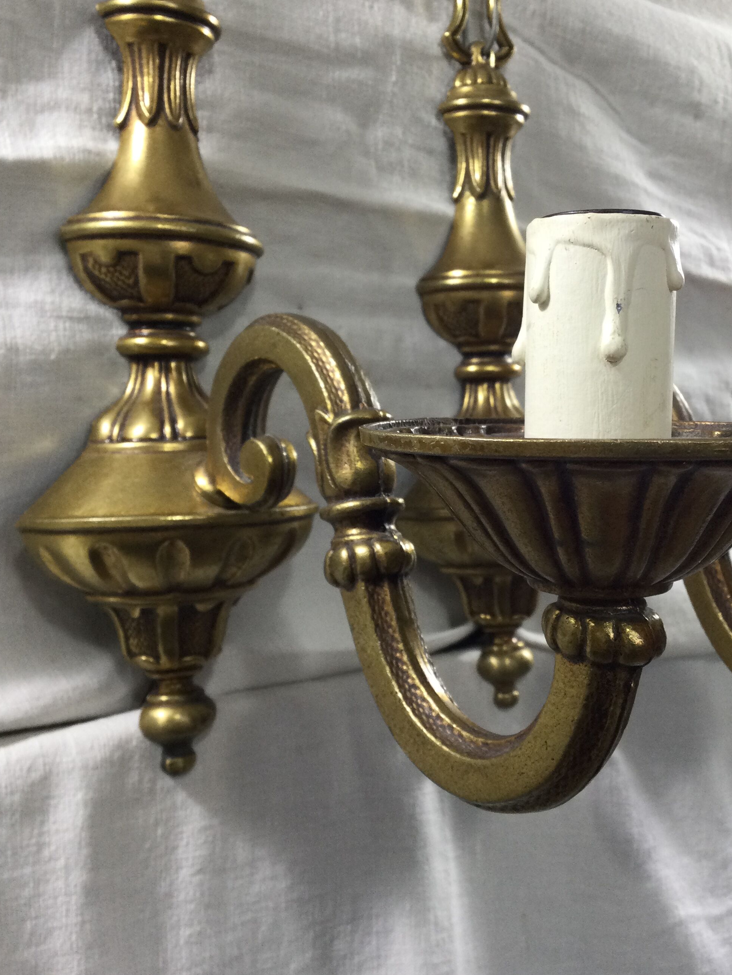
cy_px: 474
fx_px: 1099
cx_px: 432
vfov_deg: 47.9
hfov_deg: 36.7
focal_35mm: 39
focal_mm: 3.3
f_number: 2.4
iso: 25
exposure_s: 1/33
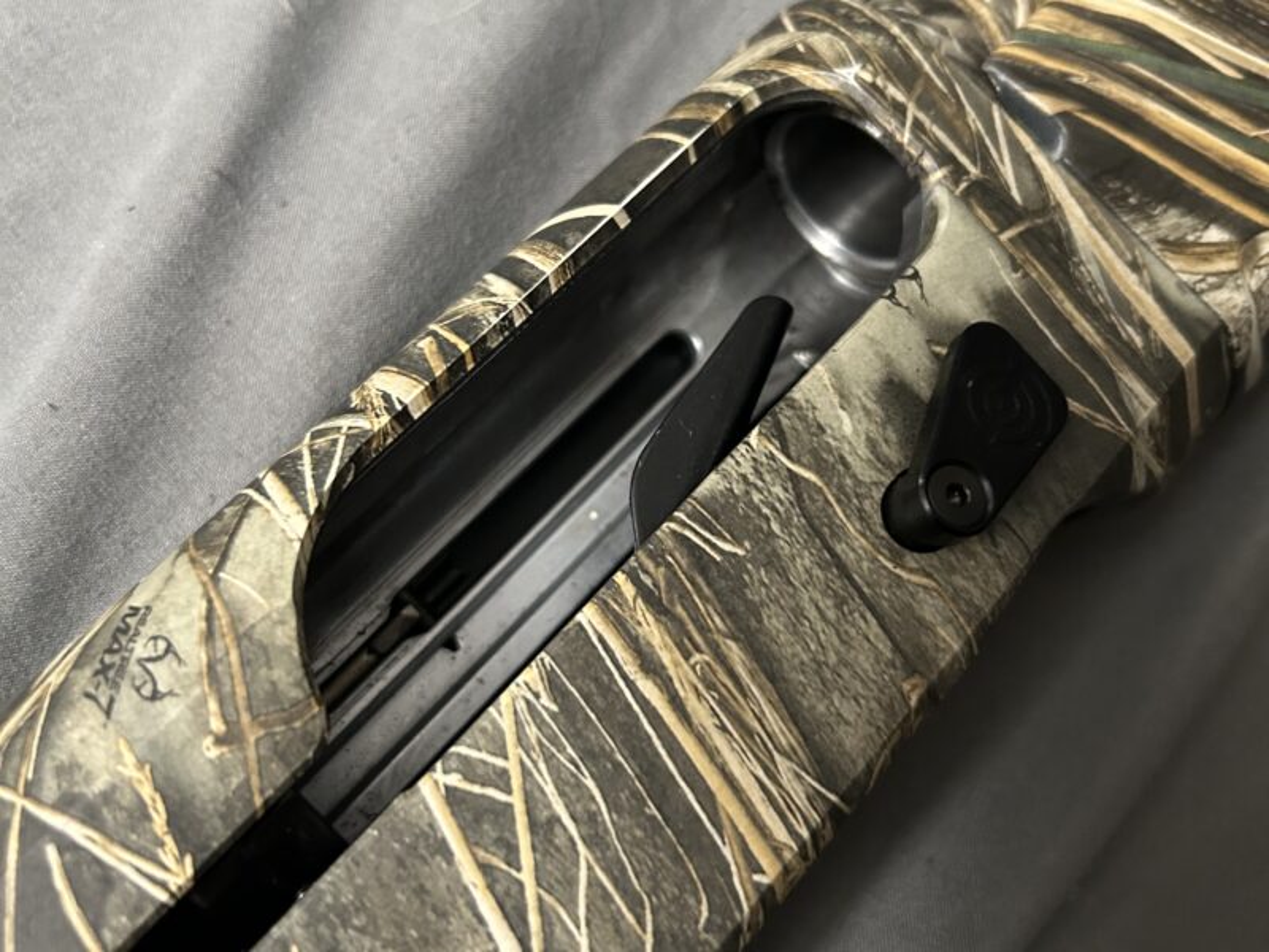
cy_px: 476
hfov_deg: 67.3
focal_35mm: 26
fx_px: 953
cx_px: 634
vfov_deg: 53.1
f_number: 1.5
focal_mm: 5.7
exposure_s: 1/40
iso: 640
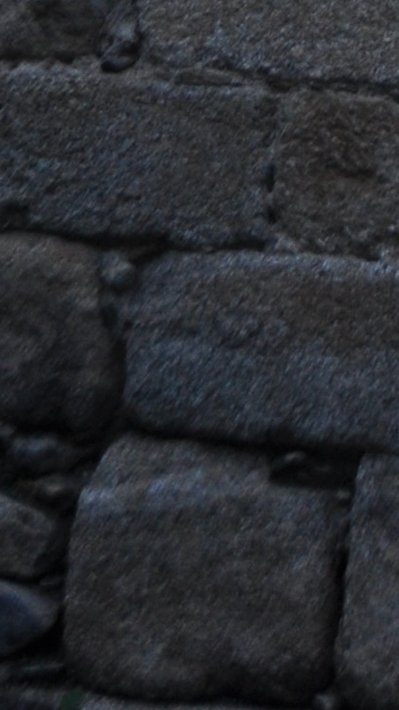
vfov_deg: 9.2
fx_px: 3784
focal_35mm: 201
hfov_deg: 5.5
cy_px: -1202
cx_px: 1329
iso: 250
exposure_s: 1/125
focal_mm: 22
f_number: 5.6
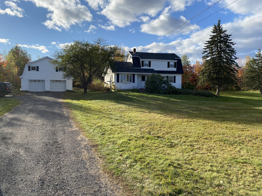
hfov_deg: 67.3
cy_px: 98
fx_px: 197
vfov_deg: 53.1
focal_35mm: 26
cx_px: 131
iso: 32
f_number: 1.8
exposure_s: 1/2463
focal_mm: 4.25
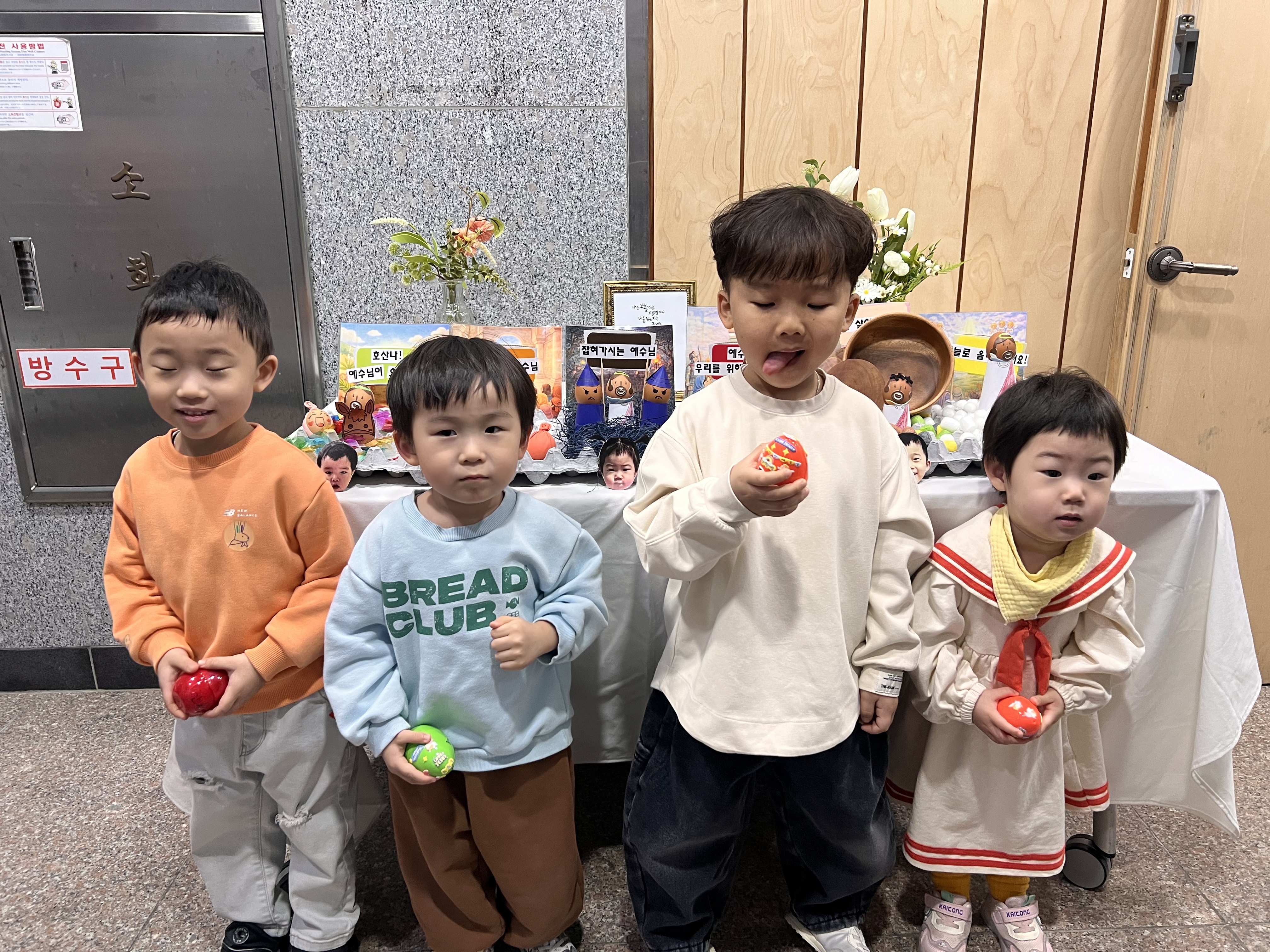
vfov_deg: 53.1
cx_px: 635
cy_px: 476
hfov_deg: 67.3
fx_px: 954
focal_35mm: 26
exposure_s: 1/60
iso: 160
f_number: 1.5
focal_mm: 5.7
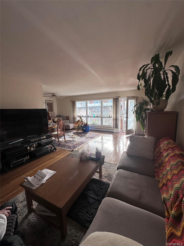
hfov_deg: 85.7
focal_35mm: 14
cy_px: 123
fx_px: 99
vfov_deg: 102.1
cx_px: 92
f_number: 2.2
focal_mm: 2.22
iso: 40
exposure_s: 1/230
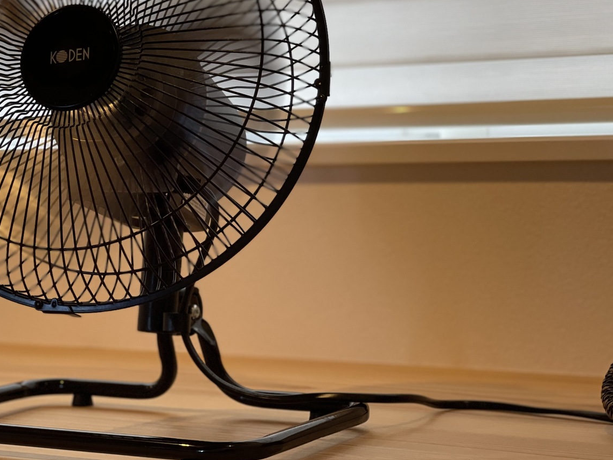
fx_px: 1593
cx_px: 184
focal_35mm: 90
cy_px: 177
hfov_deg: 21.7
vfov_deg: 16.4
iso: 80
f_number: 2.2
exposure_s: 1/100
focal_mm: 7.5
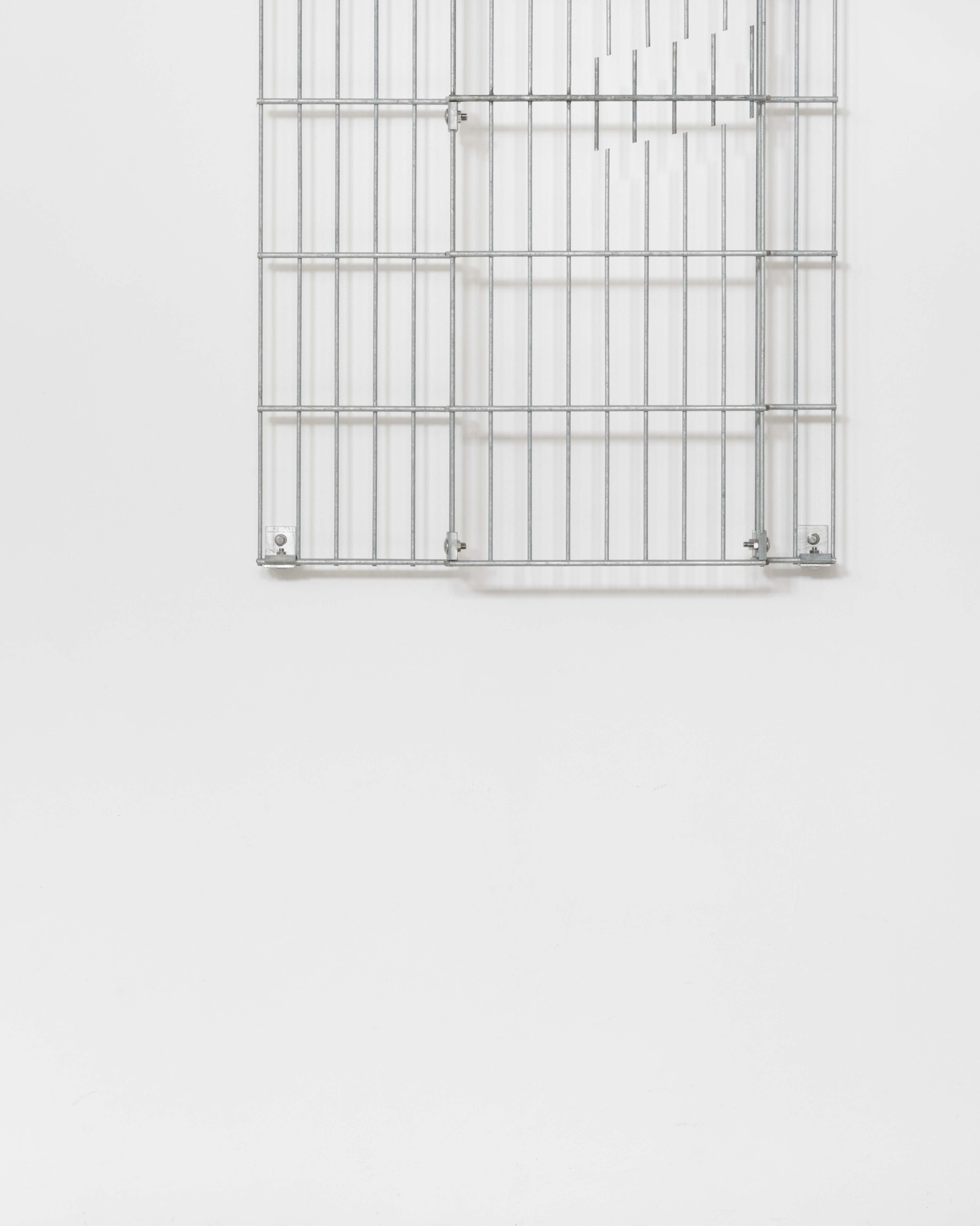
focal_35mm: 166
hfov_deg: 9.3
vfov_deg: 11.6
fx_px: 6019
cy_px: 376
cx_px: 542
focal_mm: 105
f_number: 16
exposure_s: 4
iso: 400
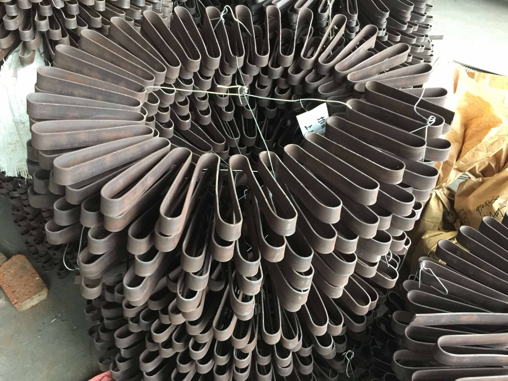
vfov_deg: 48.2
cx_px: 254
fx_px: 426
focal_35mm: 29
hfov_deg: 61.7
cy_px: 190
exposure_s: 1/15
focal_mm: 4.15
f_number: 2.2
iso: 125
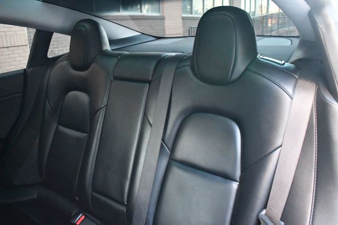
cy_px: 112
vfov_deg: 43.6
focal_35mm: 30
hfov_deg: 62.0
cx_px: 169
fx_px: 282
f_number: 3.5
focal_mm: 20
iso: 11400
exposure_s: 1/60
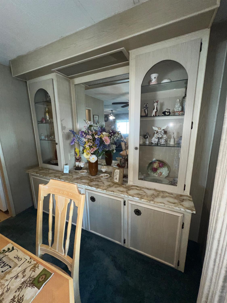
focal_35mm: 13
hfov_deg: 89.9
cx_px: 114
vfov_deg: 106.2
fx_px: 114
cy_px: 152
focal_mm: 1.57
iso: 64
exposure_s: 1/122
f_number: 1.8
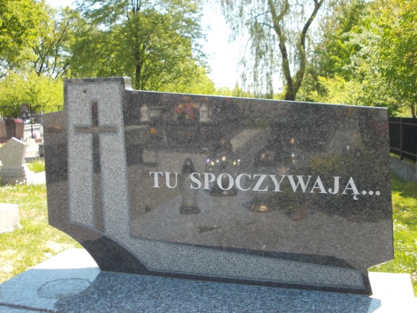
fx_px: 518
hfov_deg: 43.9
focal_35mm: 43
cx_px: 208
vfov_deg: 33.6
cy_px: 156
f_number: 3.3
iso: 100
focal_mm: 6.1
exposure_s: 1/250
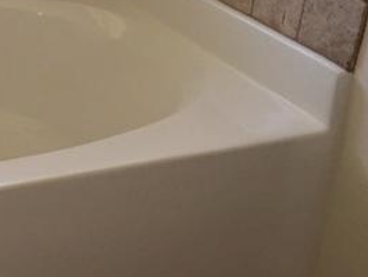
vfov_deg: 19.8
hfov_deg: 25.4
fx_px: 745
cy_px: -54
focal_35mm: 70
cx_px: -51
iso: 32
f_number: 2.2
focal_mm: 4.15
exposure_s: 1/83
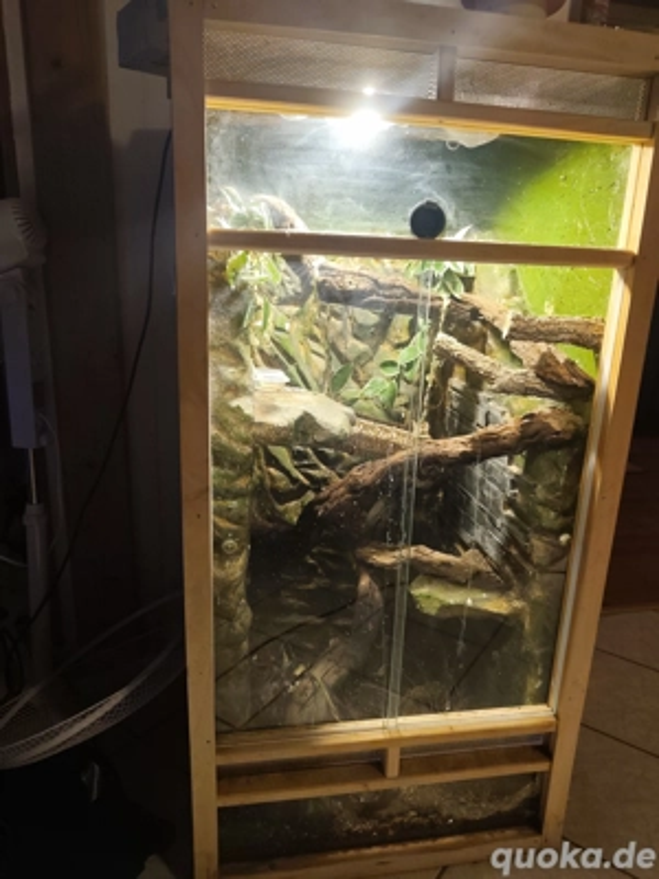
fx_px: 584
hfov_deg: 58.9
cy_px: 440
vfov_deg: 73.9
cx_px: 330
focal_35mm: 23
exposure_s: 1/33.3
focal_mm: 6.19
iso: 640
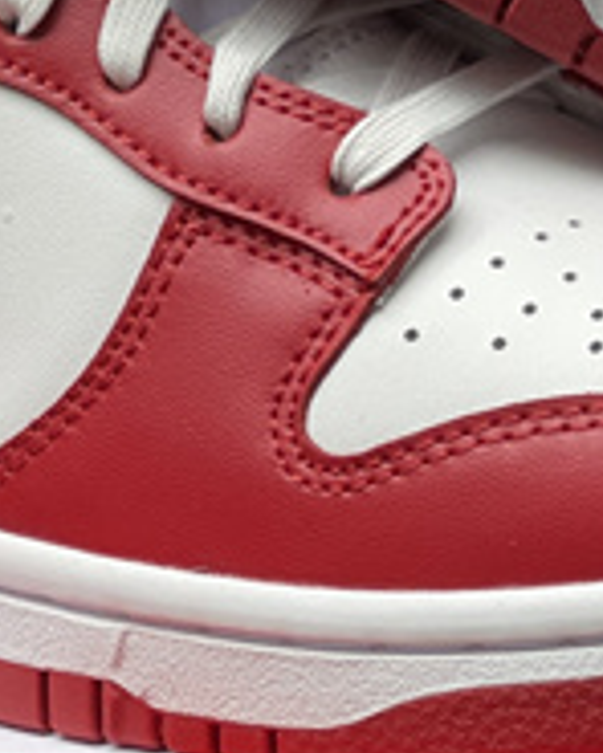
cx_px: 391
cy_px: 208
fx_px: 5577
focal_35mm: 250
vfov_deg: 7.7
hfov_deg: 6.2
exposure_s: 1/121
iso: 64
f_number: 2.2
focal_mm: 7.5
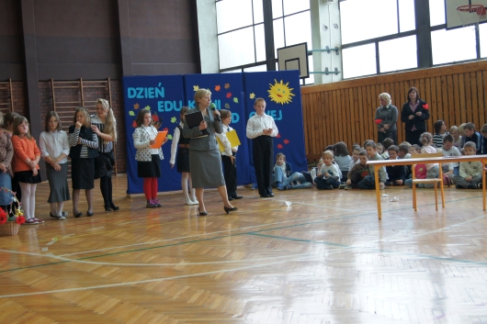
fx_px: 710
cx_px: 244
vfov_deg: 25.7
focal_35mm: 52
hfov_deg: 37.9
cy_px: 162
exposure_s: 1/60
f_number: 5
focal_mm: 35
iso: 640
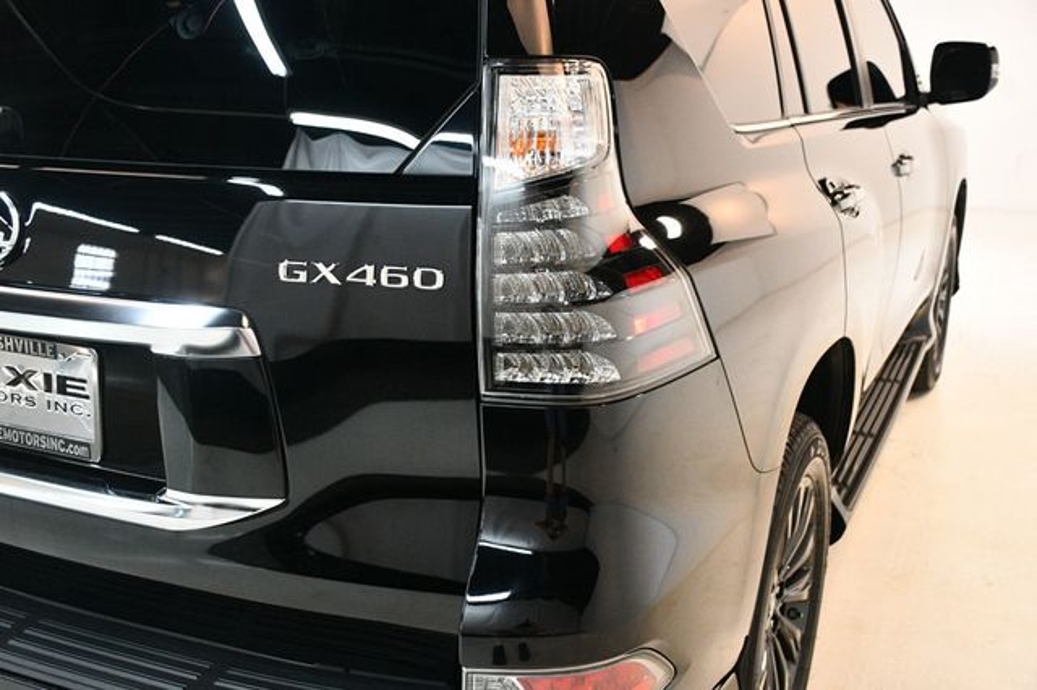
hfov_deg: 49.6
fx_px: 1123
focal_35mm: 39
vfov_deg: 34.2
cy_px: 345
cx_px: 518
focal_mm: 26
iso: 3200
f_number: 3.8
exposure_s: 1/125
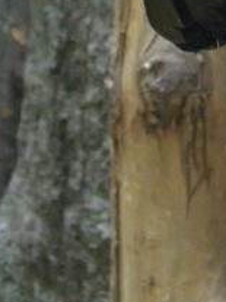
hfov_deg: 4.9
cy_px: -407
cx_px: 230
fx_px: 2614
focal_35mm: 300
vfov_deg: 6.3
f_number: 4.2
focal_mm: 11.1
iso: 800
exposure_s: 1/10
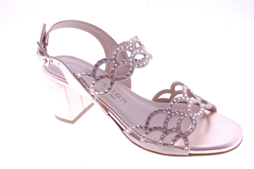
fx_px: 370
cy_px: 84
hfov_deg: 37.9
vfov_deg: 25.7
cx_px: 127
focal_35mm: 52
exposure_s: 1/30
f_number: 13
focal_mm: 35
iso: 800
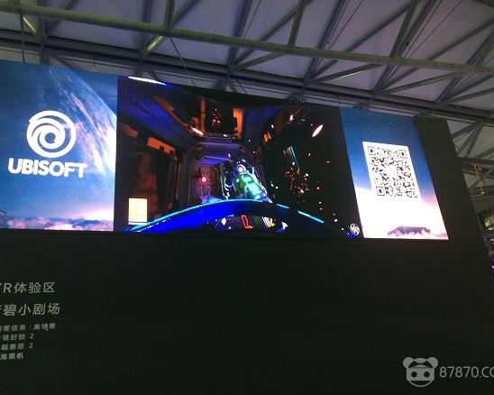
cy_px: 196
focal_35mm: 31
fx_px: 453
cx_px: 256
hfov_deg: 57.2
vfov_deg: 47.1
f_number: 2.2
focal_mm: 4.15
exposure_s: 1/33
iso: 125
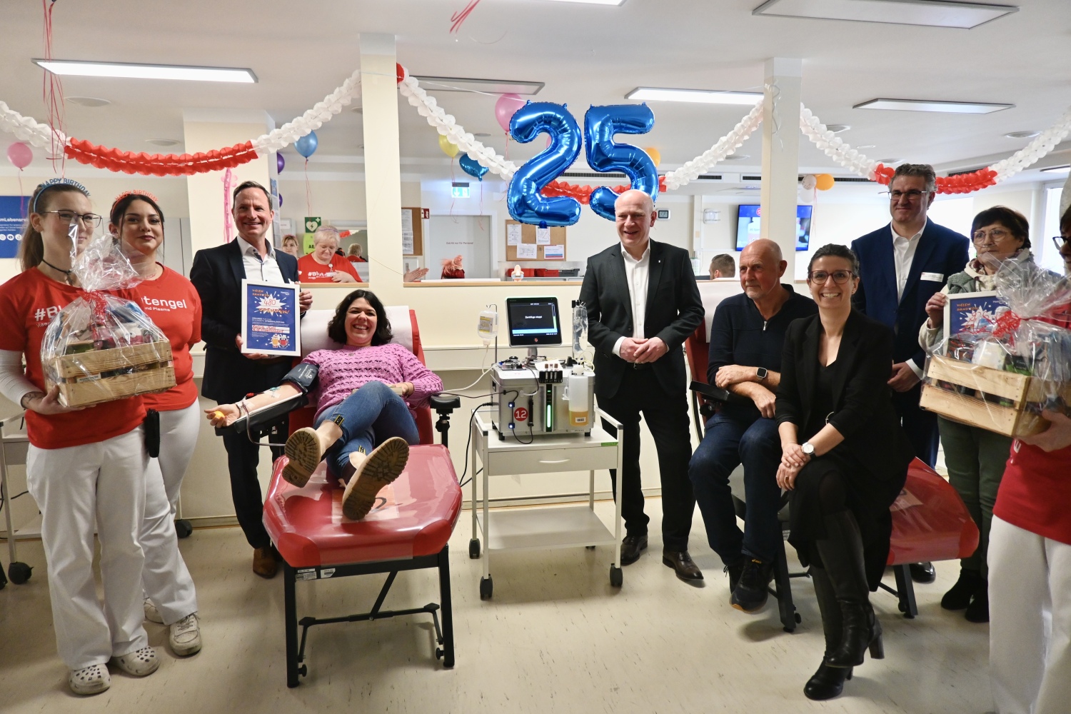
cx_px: 536
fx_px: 714
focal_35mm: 24
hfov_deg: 73.7
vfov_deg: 53.1
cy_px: 357
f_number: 3.5
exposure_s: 1/125
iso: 1400
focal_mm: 16
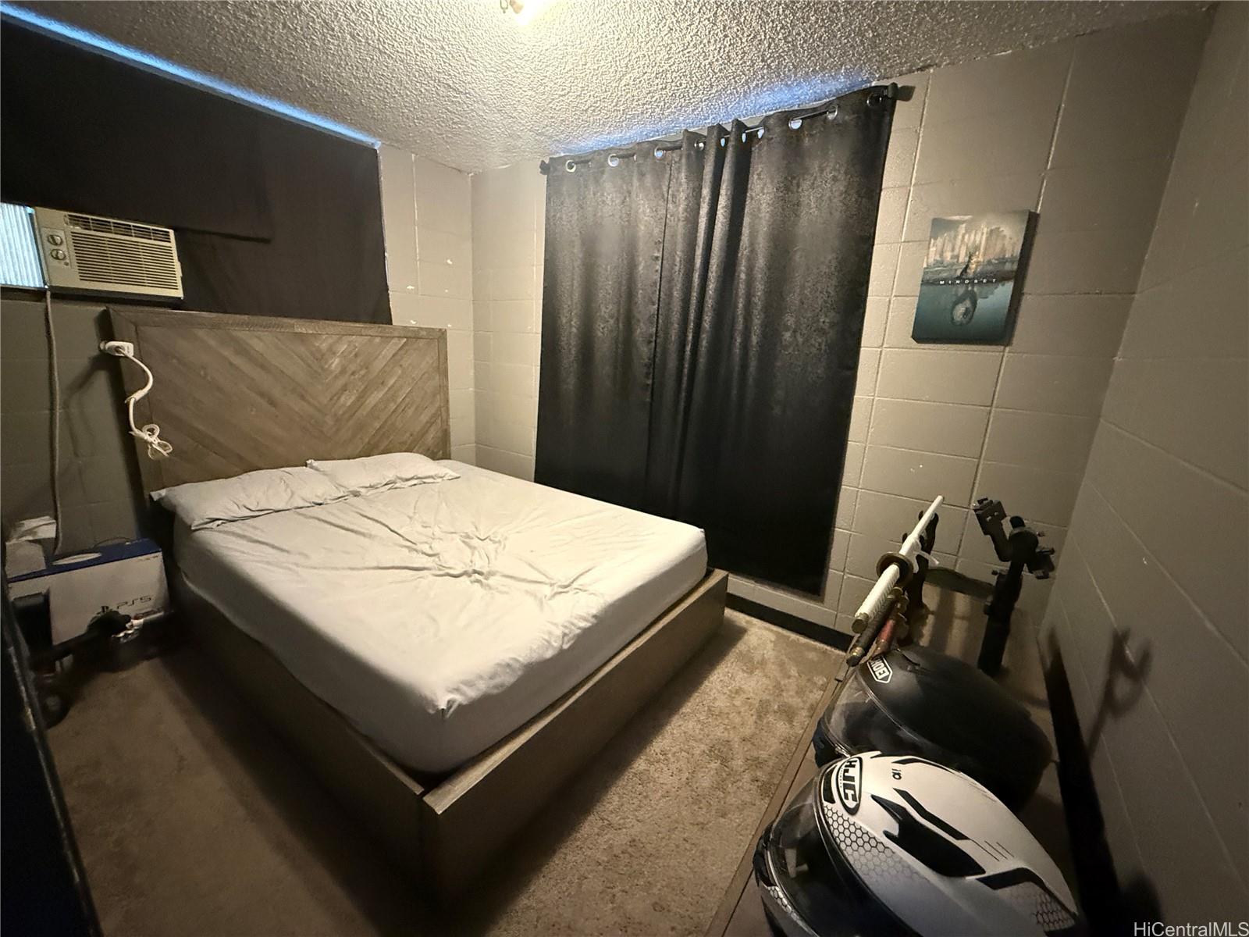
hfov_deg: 102.1
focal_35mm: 14
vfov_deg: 85.7
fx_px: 505
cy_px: 468
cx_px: 624
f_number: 2.2
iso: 1000
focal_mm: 2.22
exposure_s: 1/40
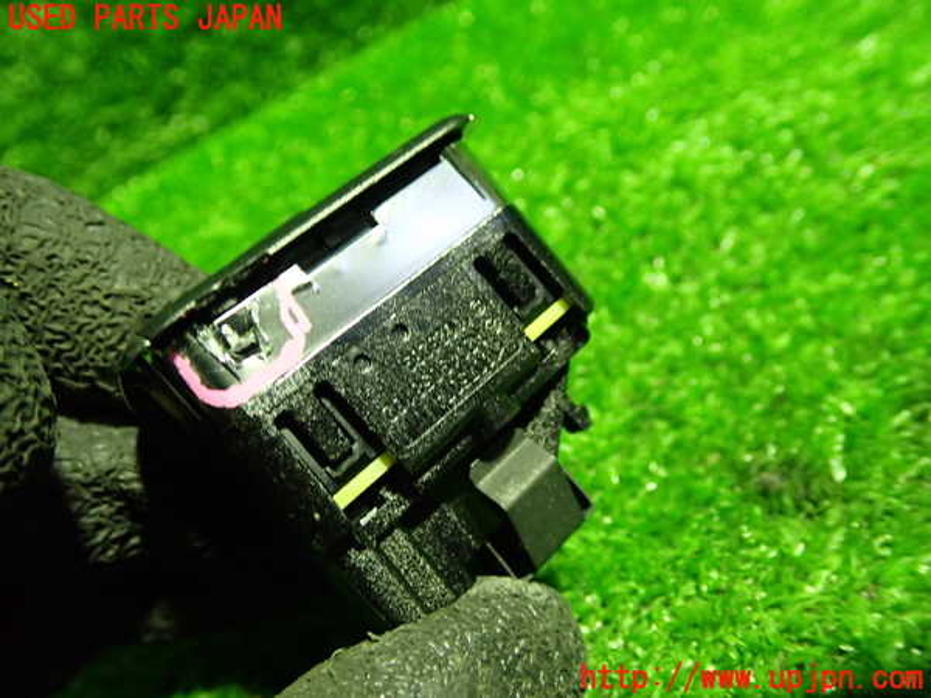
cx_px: 466
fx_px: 807
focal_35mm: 30
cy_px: 349
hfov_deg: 60.0
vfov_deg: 46.8
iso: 640
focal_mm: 5.4
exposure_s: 1/30
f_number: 2.3
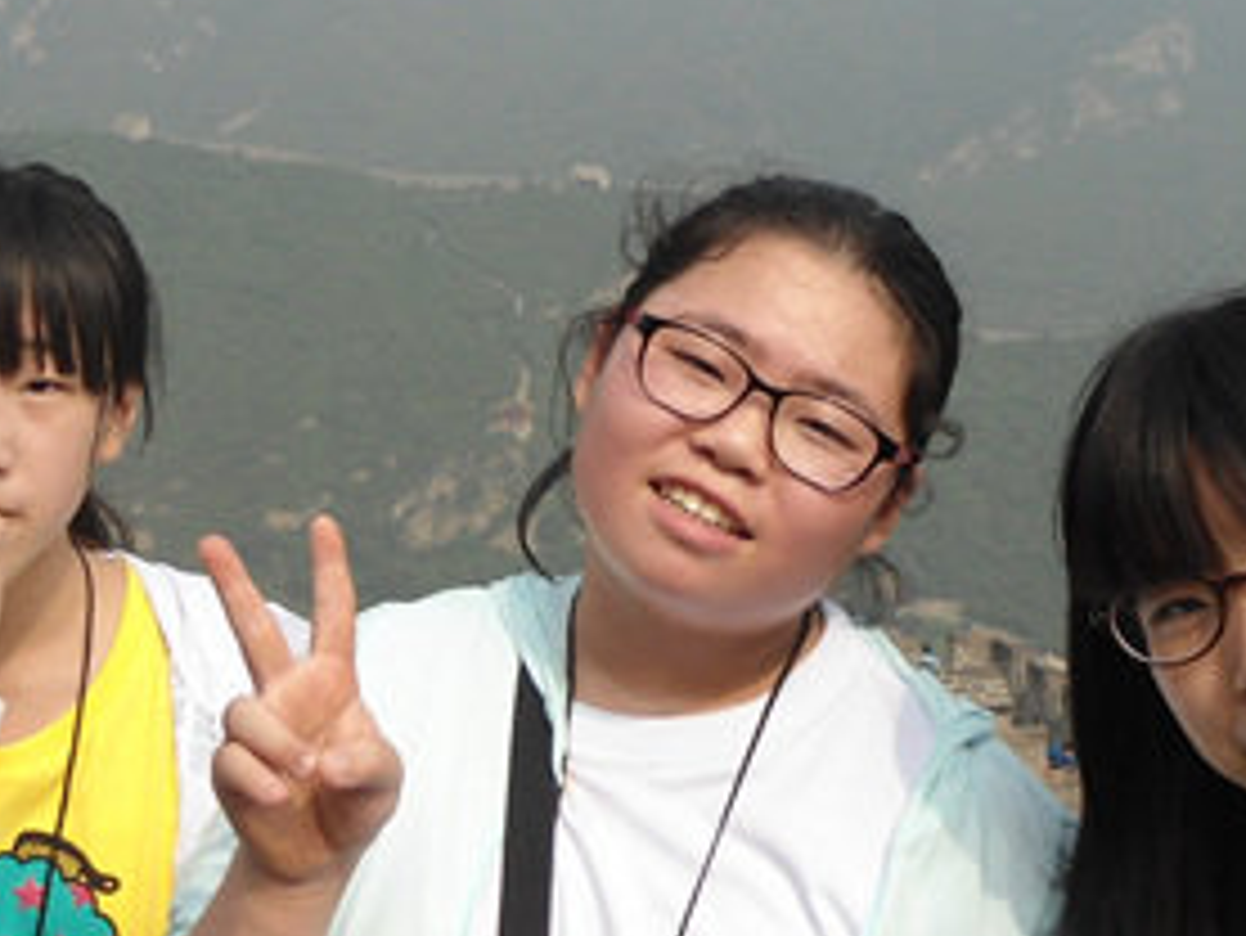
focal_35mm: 75
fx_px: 2701
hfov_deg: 25.9
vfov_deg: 19.5
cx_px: 720
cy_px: 198
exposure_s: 1/160
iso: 80
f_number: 8
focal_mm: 4.7
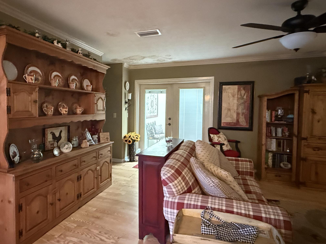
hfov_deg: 78.5
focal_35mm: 21
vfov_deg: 63.4
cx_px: 139
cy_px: 115
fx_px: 198
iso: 1000
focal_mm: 2.22
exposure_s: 1/40
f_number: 2.2
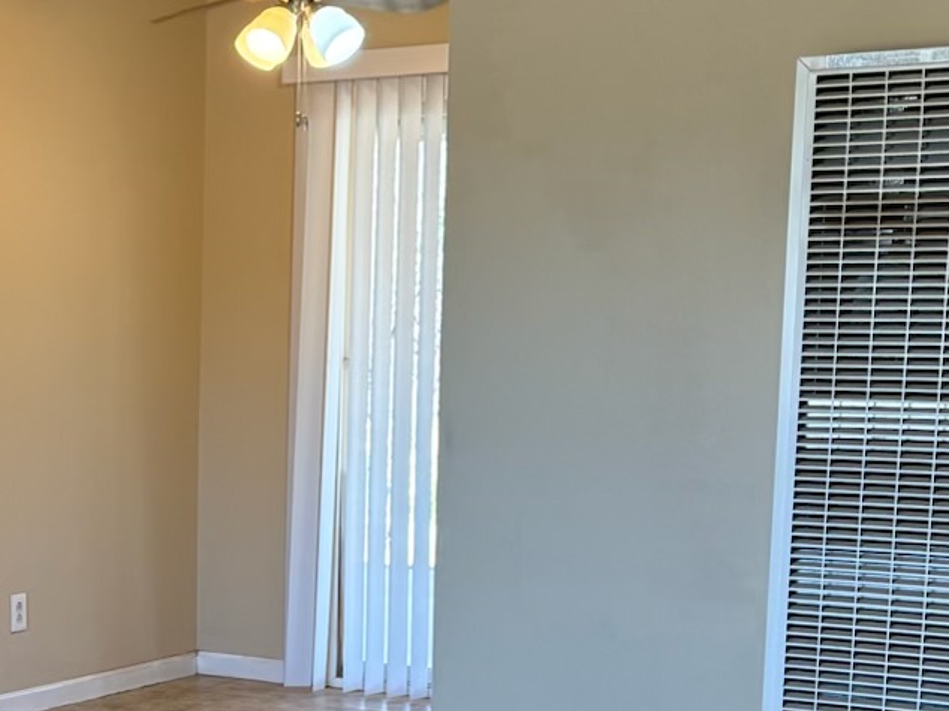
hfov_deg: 22.3
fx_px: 2302
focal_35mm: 84
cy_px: 671
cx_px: -36
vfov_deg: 17.2
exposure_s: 1/168
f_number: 1.6
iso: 125
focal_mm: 5.96
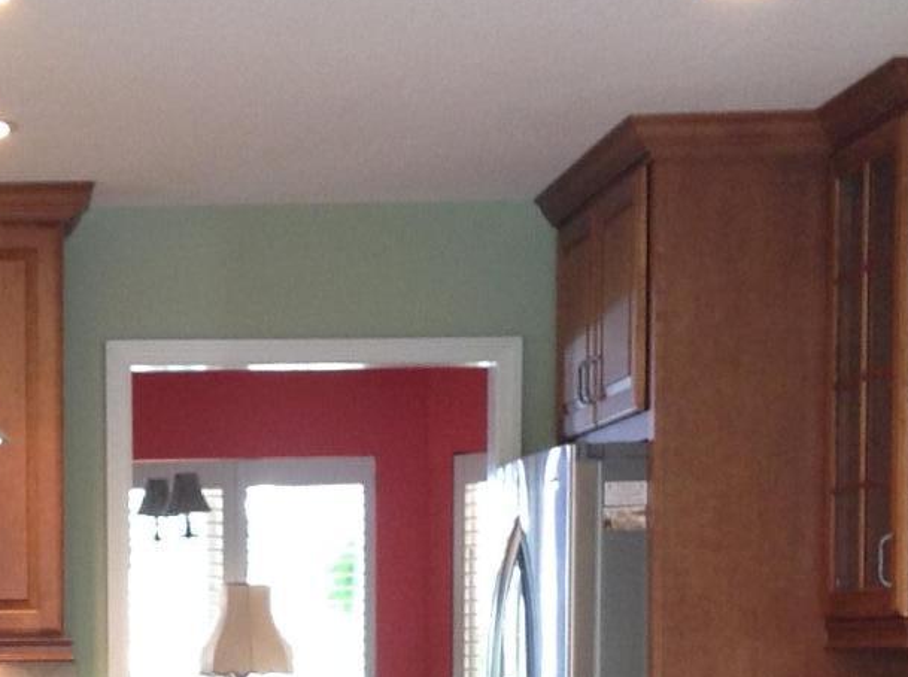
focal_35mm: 115
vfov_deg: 12.5
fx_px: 3010
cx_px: 12
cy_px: 830
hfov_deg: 16.8
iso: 80
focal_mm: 4.28
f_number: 2.4
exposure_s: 1/15
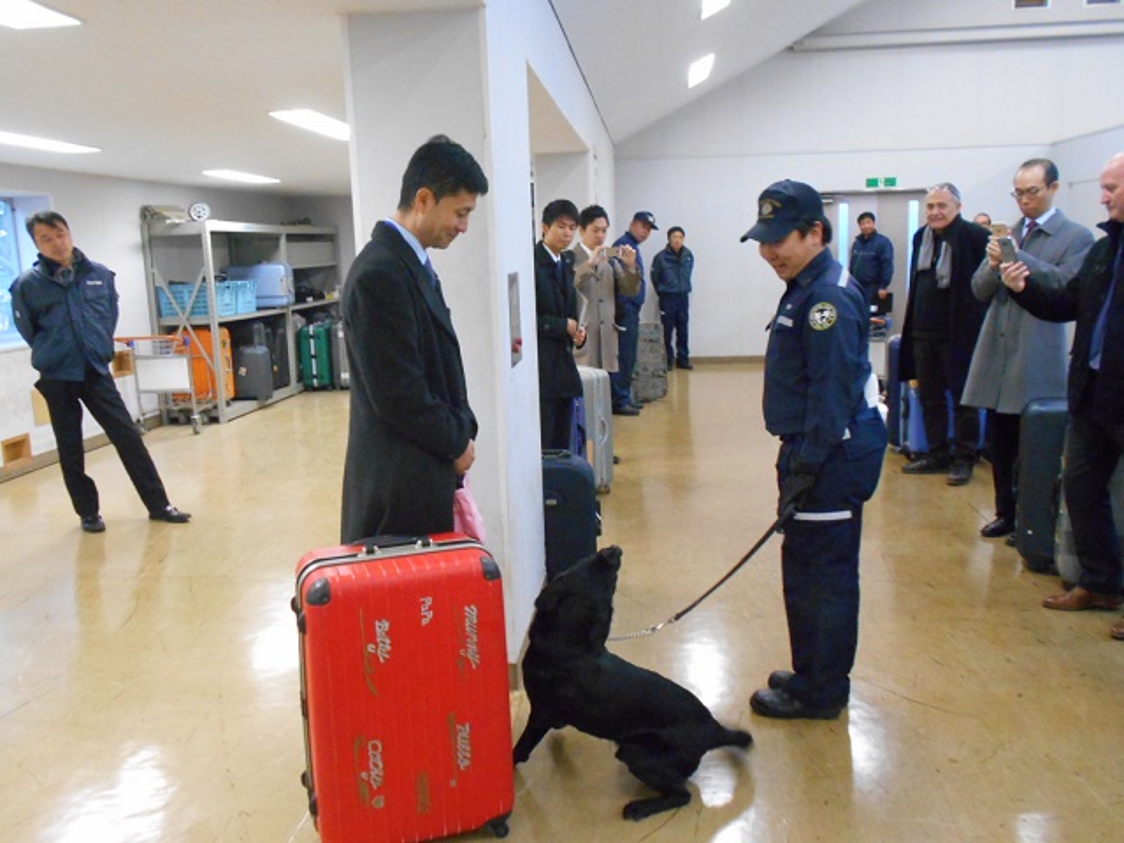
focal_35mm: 30
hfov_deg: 60.0
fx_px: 974
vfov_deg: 46.8
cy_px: 422
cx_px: 562
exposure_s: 1/60
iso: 800
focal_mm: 5.1
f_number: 3.4
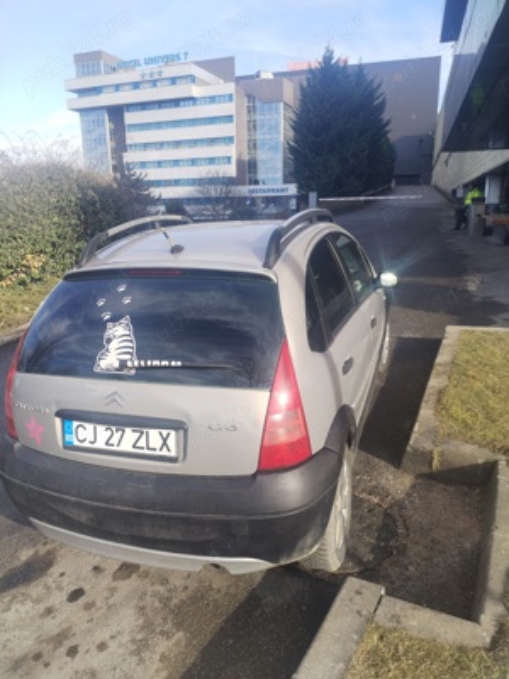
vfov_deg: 61.7
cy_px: 340
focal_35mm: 29
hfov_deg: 48.2
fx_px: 569
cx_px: 254
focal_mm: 4.75
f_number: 1.8
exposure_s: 1/476
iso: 100
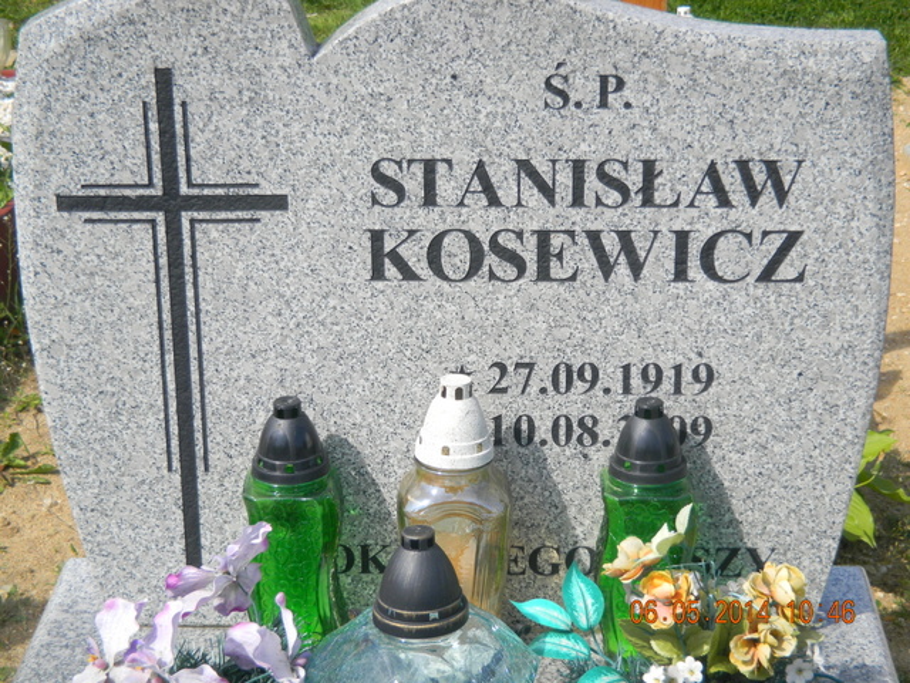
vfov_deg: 17.8
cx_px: 455
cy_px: 342
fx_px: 2182
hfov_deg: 23.6
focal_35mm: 83
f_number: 4.8
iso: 80
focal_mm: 14.9
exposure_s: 1/330
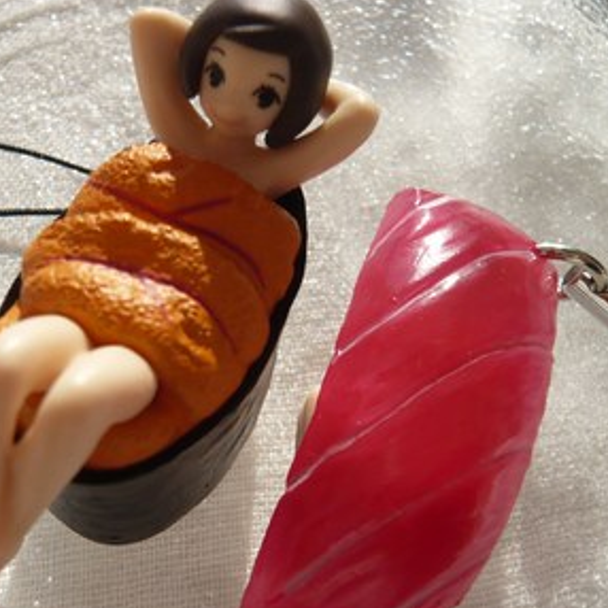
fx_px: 775
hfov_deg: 42.5
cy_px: 353
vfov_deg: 42.7
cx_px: 221
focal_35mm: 39
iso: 100
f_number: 8
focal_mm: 4.6
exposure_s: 1/200
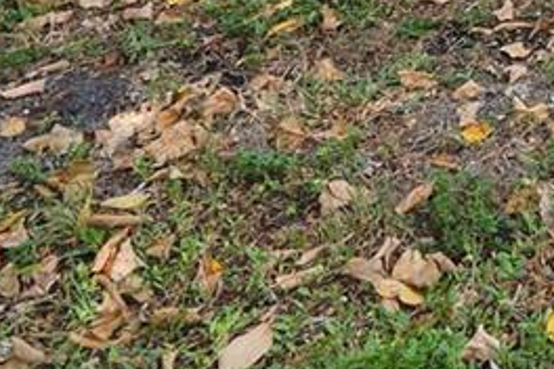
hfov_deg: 19.9
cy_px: -581
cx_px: 883
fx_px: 1308
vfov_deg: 12.0
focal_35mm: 85
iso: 100
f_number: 9
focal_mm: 14
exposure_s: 1/125
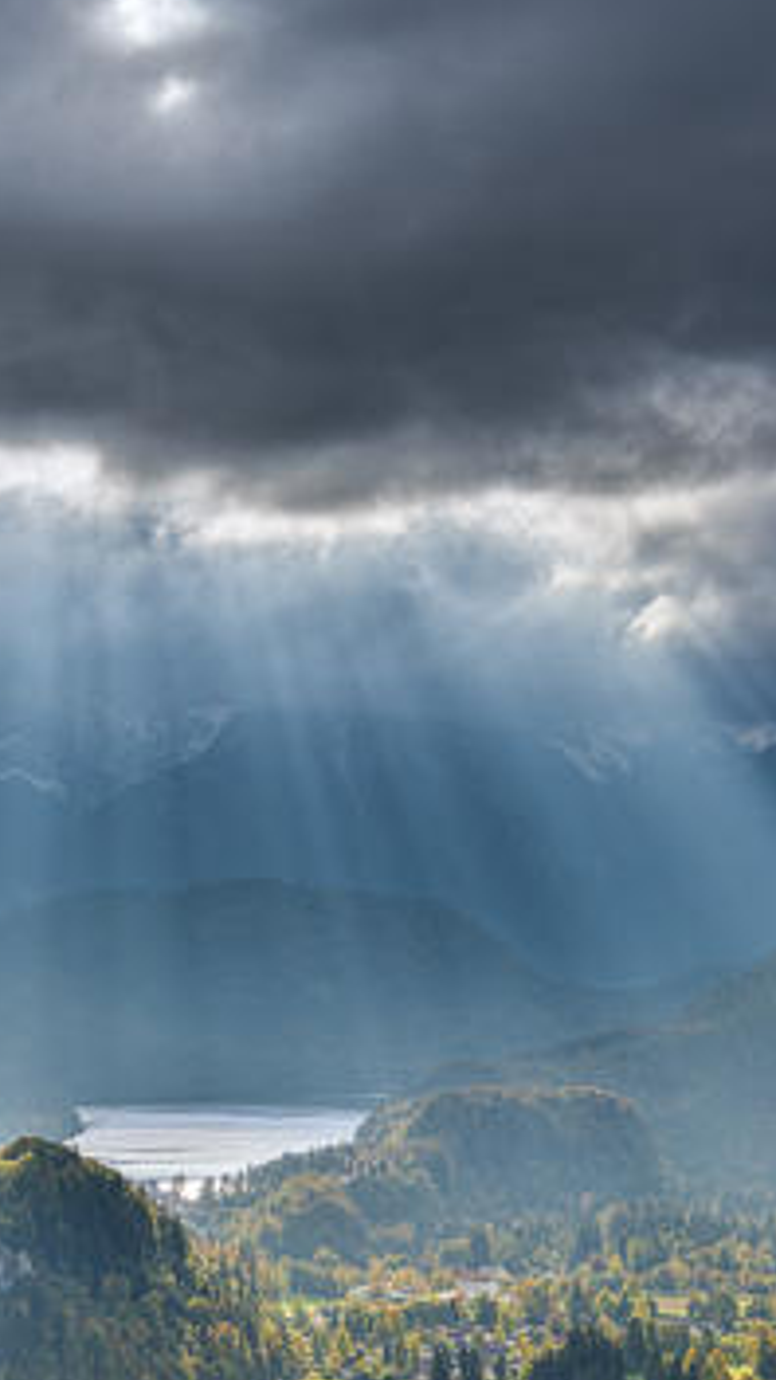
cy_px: 859
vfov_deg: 23.9
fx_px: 3256
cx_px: 374
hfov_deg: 13.6
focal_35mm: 89
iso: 200
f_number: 8
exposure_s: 1/125
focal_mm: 50
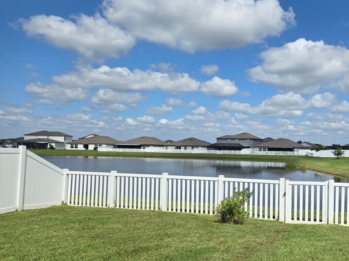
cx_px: 249
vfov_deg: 42.9
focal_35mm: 33
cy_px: 146
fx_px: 333
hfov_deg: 53.6
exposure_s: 1/6412
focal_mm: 5.4
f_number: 1.8
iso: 80
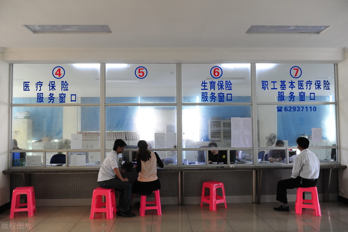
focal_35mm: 29
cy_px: 116
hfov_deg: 63.7
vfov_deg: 44.9
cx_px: 174
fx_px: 280
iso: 1250
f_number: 4
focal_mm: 29
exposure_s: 1/200
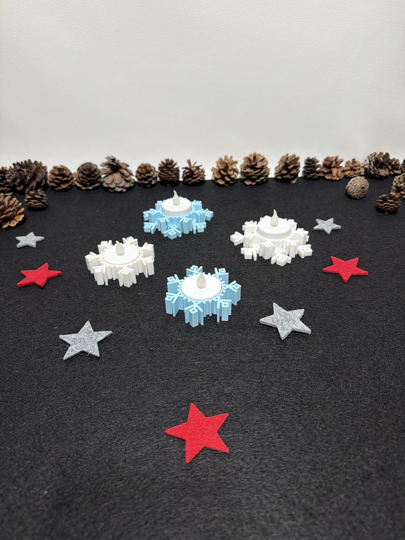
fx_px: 374
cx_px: 202
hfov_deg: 56.8
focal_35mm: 24
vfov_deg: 71.6
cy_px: 270
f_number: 1.78
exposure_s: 1/59
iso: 250
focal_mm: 6.76
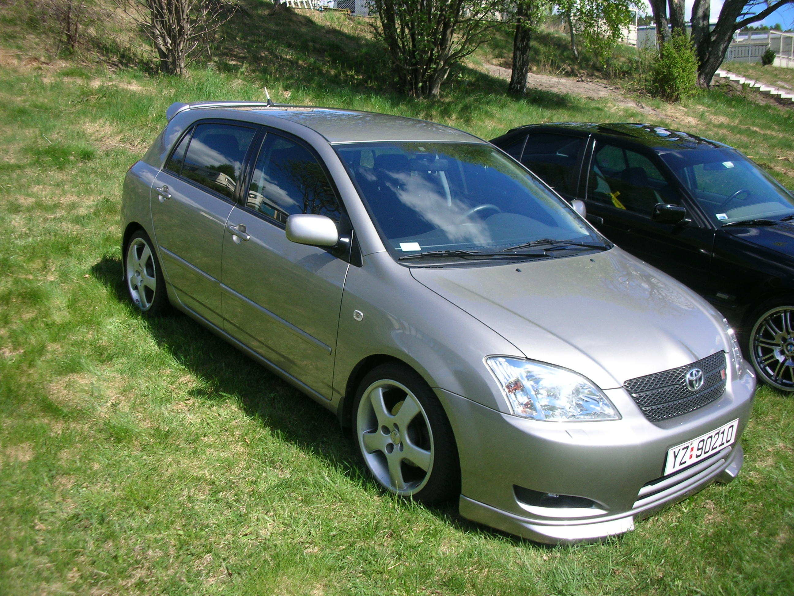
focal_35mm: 35
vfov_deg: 40.7
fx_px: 803
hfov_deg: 52.6
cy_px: 298
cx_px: 397
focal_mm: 5.8
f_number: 8.5
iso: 50
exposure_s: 1/57.3
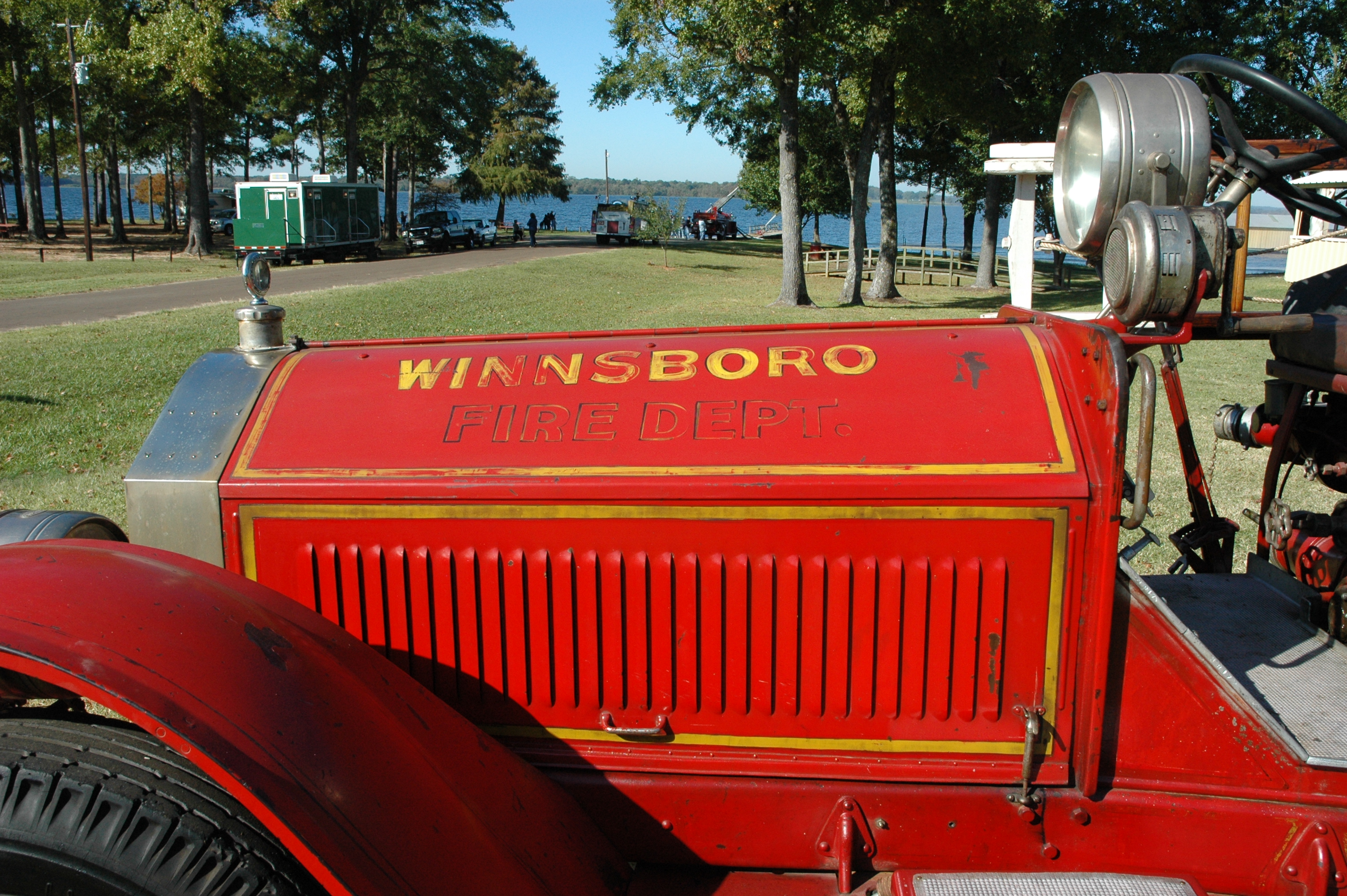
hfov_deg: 67.4
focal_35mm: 27
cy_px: 448
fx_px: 1009
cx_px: 674
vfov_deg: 47.8
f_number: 10
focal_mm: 18
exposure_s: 1/400
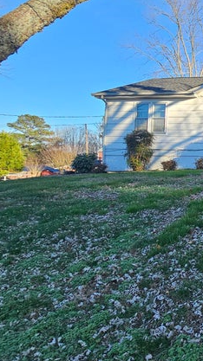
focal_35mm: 29
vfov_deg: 65.5
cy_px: 144
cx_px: 282
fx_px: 278
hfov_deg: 29.5
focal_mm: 2.2
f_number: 2.2
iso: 64
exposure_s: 1/726
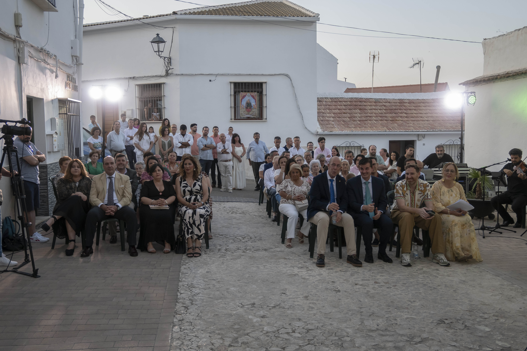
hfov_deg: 55.1
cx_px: 264
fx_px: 505
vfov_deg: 38.4
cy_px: 176
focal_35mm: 34
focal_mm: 23
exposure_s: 1/125
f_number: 4.2
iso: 450
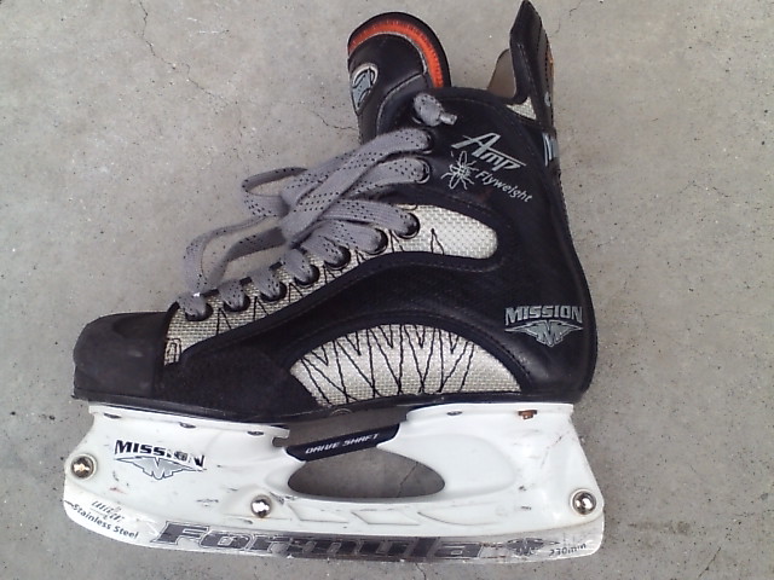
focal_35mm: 29
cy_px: 290
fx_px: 648
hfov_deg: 61.7
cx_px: 387
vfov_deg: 48.2
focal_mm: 3.73
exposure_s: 1/167
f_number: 3.5
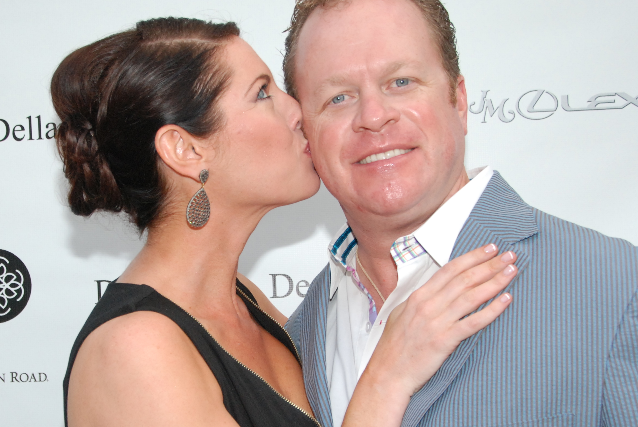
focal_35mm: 72
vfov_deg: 18.9
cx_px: 211
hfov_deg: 27.9
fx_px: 1277
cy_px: 278
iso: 500
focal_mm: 28
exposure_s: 1/160
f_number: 6.3
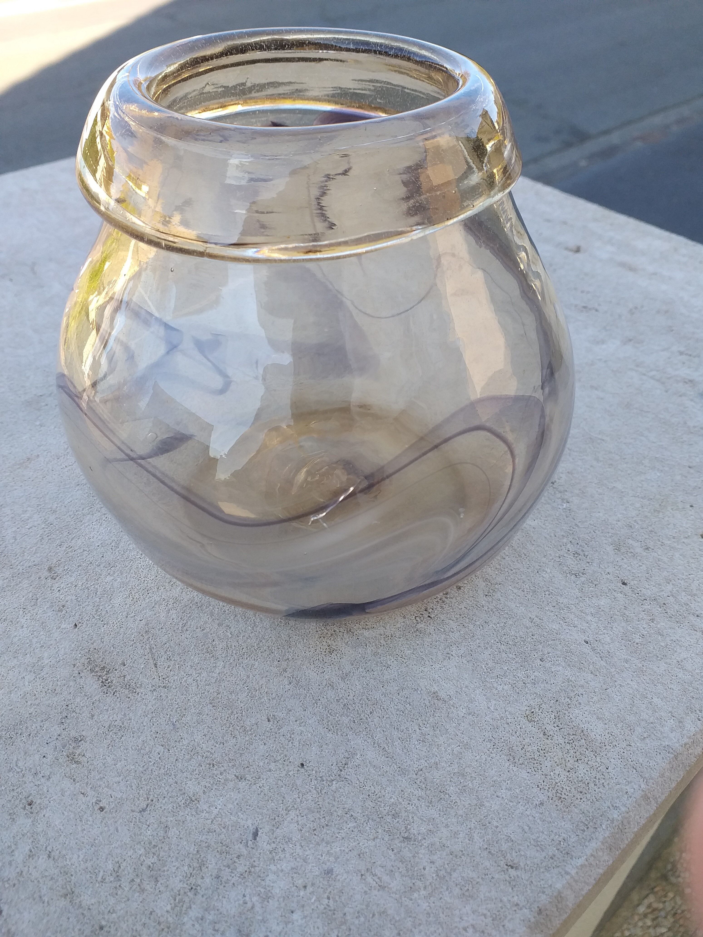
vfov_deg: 67.3
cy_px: 468
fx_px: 704
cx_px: 352
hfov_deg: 53.1
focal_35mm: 26
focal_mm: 3.6
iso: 40
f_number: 1.9
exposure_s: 1/233
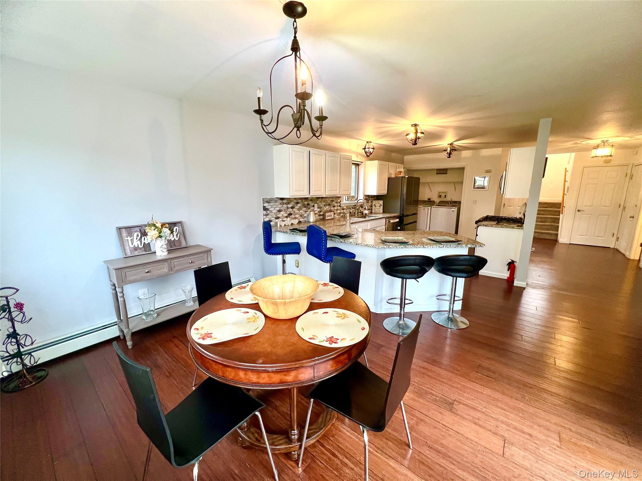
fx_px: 241
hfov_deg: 106.2
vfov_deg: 89.9
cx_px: 321
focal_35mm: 13
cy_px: 240
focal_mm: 1.57
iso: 125
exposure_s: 1/60
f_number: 1.8
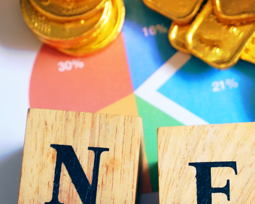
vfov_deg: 6.5
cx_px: 220
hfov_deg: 8.1
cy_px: 128
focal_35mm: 238
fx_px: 1796
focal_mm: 86
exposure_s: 1/5
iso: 320
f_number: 5.6
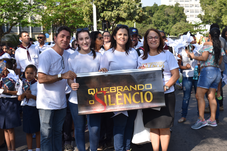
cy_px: 76
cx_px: 114
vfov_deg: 25.1
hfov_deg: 36.9
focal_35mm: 54
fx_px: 341
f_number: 9
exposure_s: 1/320
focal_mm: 36
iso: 200
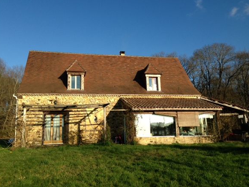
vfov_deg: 41.8
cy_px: 92
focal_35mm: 34
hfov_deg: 53.9
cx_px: 123
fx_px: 245
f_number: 2.4
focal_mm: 4.12
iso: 50
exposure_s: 1/1043
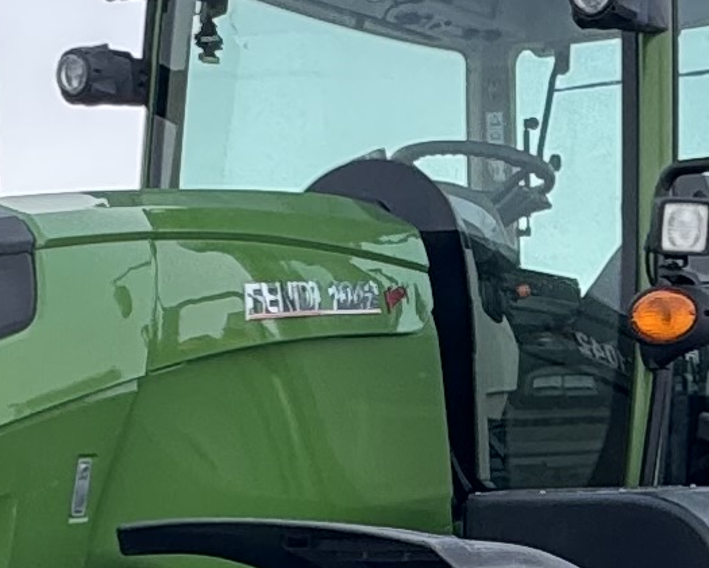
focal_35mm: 105
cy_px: 805
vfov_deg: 13.9
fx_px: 2203
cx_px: 482
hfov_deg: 18.2
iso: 40
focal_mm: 2.22
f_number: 2.2
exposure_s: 1/121
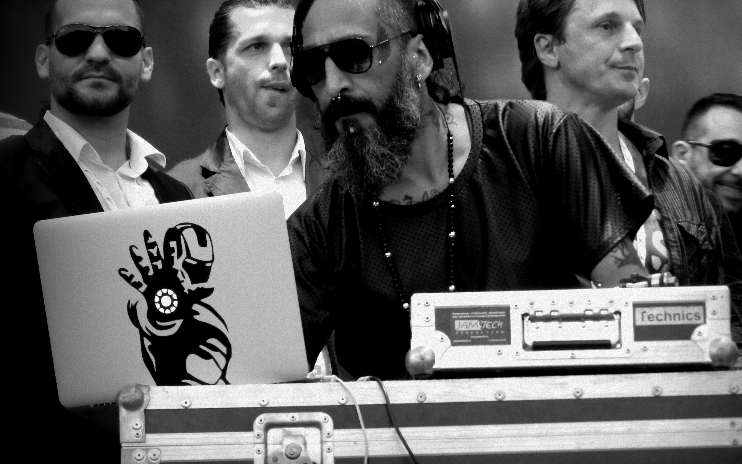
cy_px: 234
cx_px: 407
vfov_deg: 5.7
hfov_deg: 9.1
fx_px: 4651
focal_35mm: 230
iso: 400
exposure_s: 1/25
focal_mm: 34
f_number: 5.5
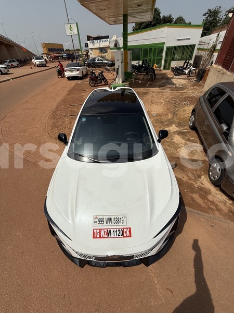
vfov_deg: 102.1
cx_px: 117
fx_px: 126
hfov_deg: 85.7
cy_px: 156
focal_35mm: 14
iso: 32
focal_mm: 2.22
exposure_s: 1/6173
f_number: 2.2
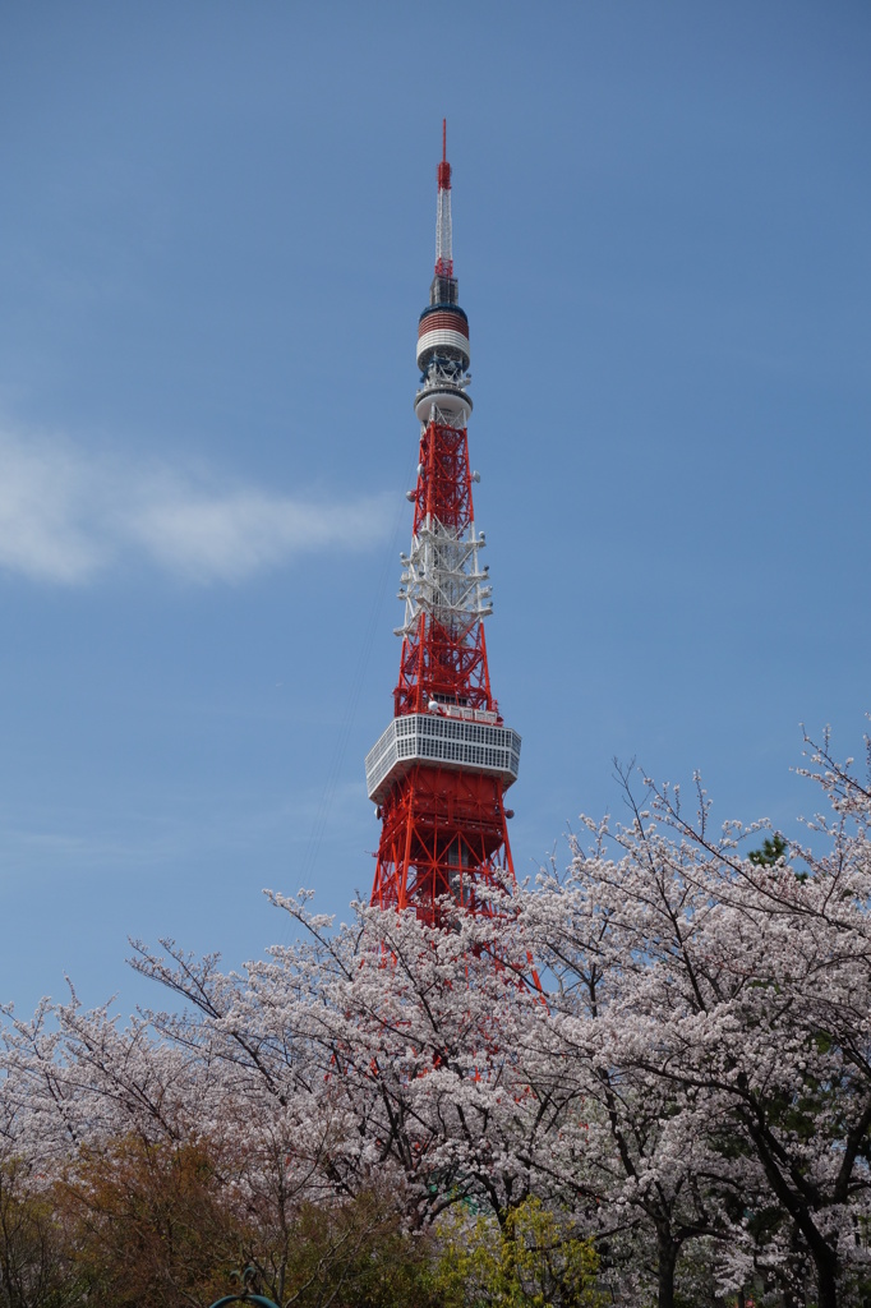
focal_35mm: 39
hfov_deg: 34.2
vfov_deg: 49.6
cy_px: 654
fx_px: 1416
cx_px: 436
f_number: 6.3
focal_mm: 14.57
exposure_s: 1/800
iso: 125
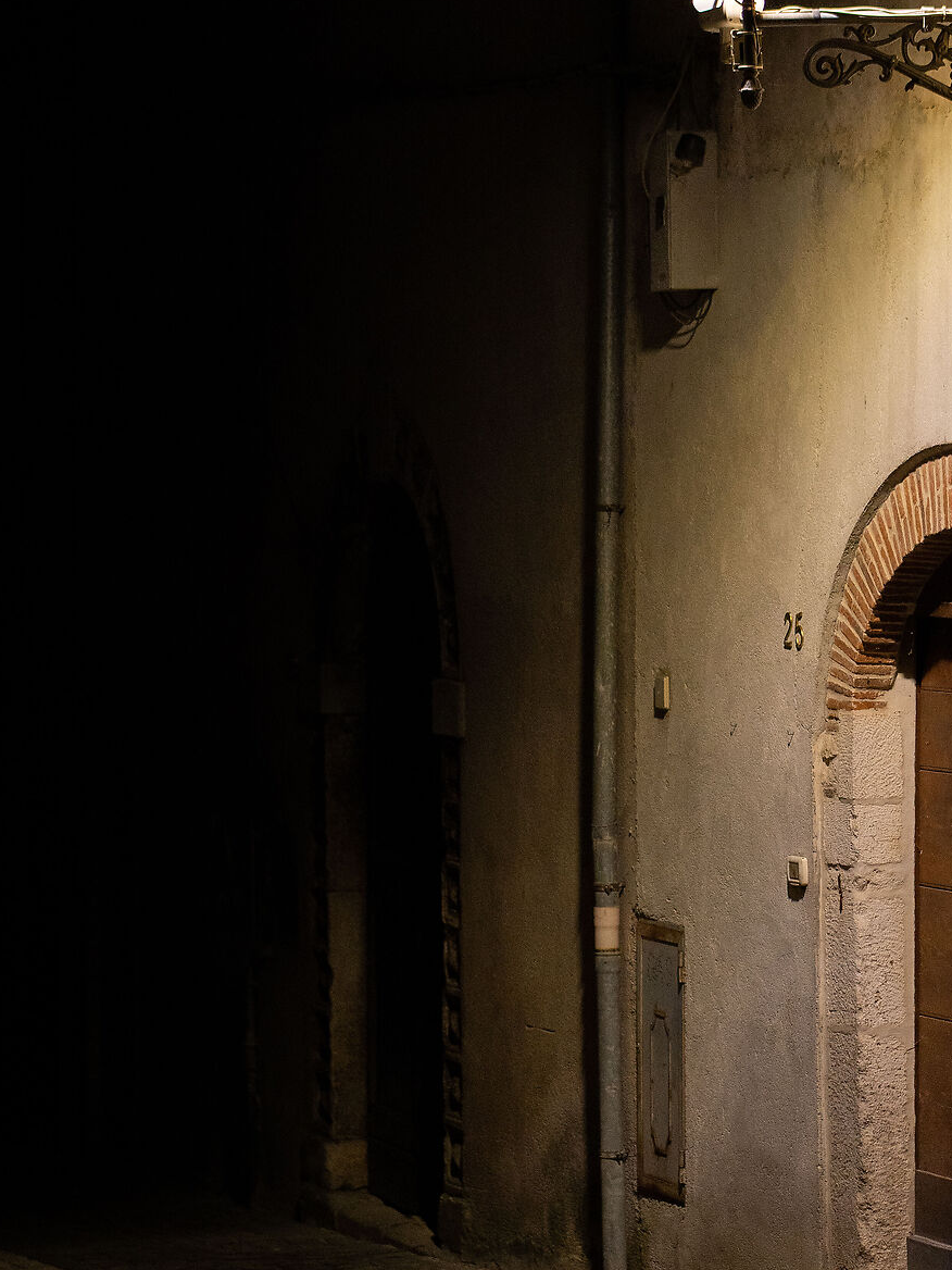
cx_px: 854
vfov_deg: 11.8
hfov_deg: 8.8
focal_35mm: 168
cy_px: 558
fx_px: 6160
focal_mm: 85
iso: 640
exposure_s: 1/125
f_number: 2.2
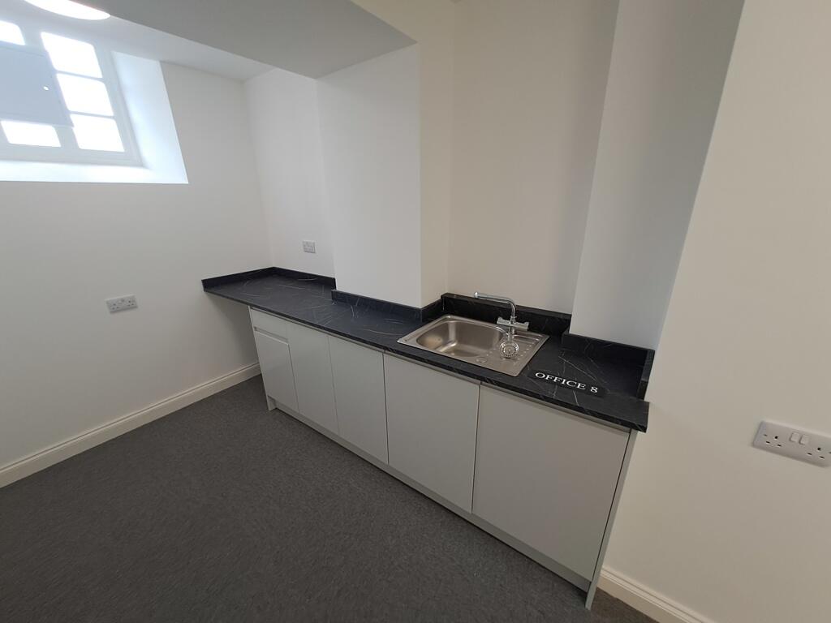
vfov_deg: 89.9
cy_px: 312
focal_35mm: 13
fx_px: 312
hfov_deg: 106.2
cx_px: 416
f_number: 2.2
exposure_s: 1/50
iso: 80
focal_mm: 1.42
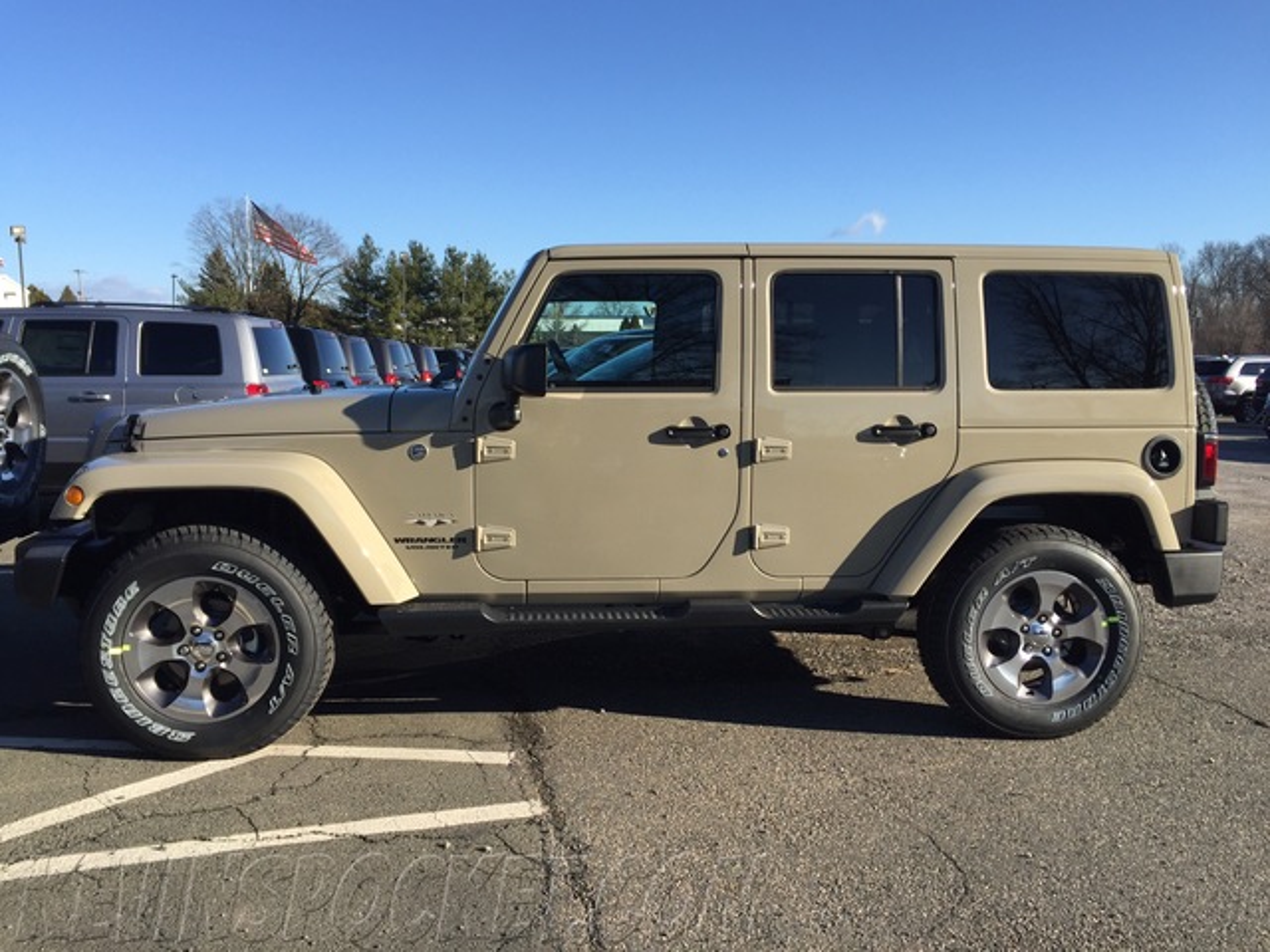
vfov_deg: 48.2
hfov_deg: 61.7
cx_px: 635
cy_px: 476
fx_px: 1064
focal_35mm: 29
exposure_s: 1/1199
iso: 32
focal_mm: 4.15
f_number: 2.2
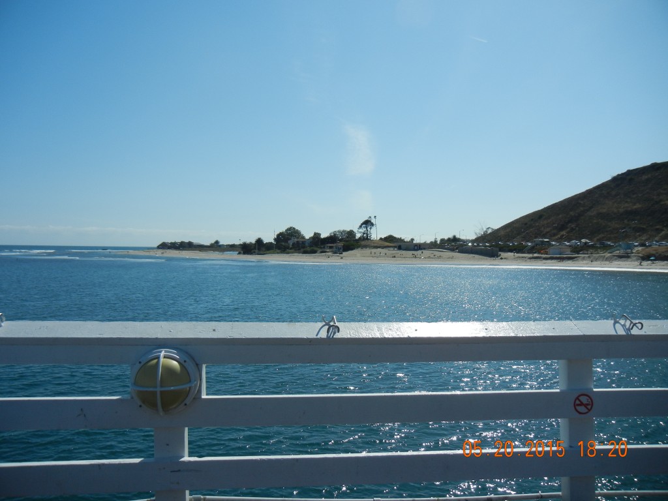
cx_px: 334
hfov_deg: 60.0
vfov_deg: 46.8
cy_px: 250
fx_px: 579
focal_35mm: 30
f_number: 7
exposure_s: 1/954
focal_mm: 5.4
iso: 160
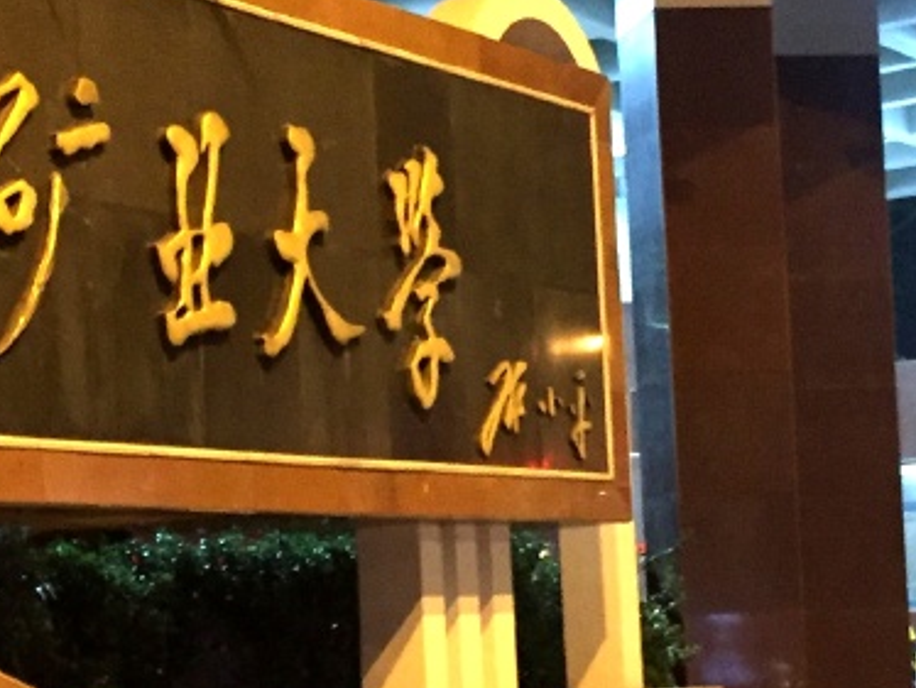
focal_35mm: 93
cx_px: 377
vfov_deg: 15.7
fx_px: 2463
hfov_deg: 21.1
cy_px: 607
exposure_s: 1/17
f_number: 2.2
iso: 500
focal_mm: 4.15
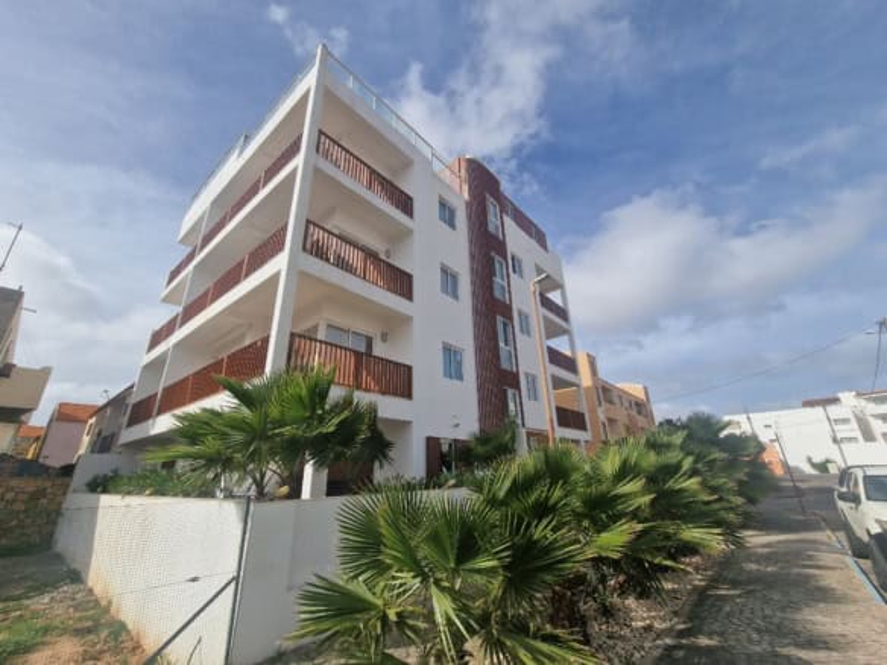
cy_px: 332
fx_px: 333
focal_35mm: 13
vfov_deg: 89.9
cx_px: 444
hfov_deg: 106.2
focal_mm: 2.2
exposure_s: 1/3888
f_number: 2.2
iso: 50
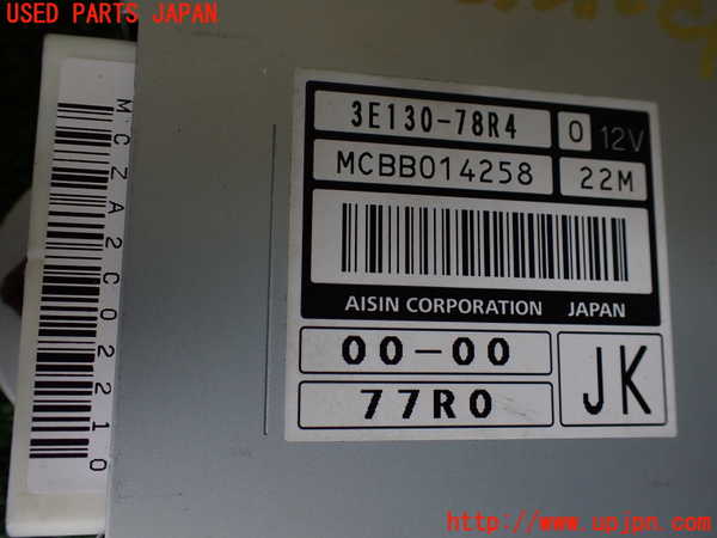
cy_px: 269
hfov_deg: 60.0
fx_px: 621
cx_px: 358
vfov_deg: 46.8
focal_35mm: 30
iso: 200
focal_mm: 5.4
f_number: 2.3
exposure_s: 1/125
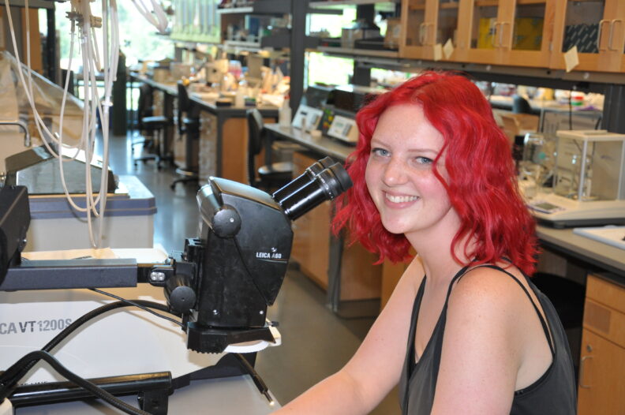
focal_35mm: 52
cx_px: 312
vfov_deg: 25.7
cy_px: 208
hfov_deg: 37.9
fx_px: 910
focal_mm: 35
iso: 800
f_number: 4.5
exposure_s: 1/80
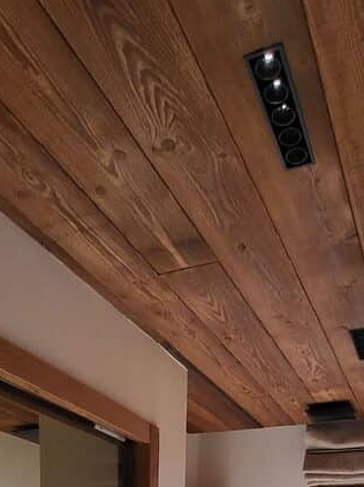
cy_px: 643
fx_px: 519
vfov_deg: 34.3
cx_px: 208
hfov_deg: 38.5
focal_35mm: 37
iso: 200
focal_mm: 1.74
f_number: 2.2
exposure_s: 1/50
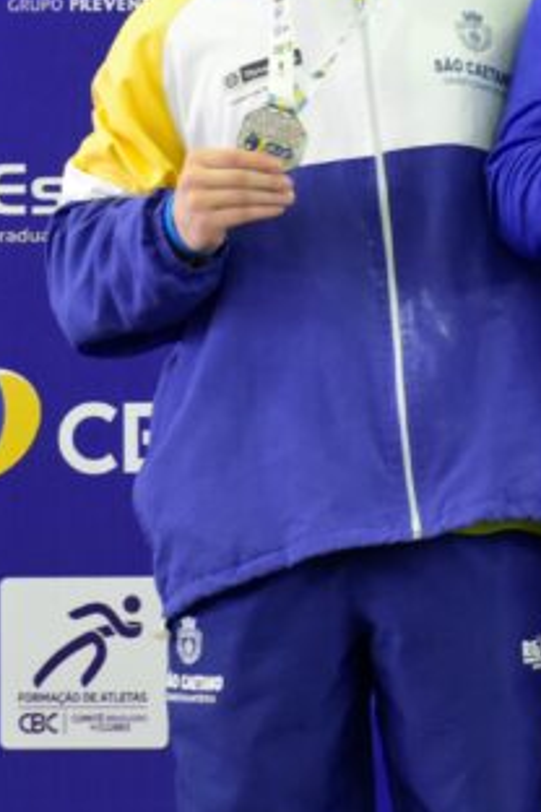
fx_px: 5184
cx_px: 694
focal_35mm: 230
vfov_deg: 8.9
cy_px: 230
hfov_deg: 5.9
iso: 3200
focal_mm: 70
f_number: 4.5
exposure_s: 1/60
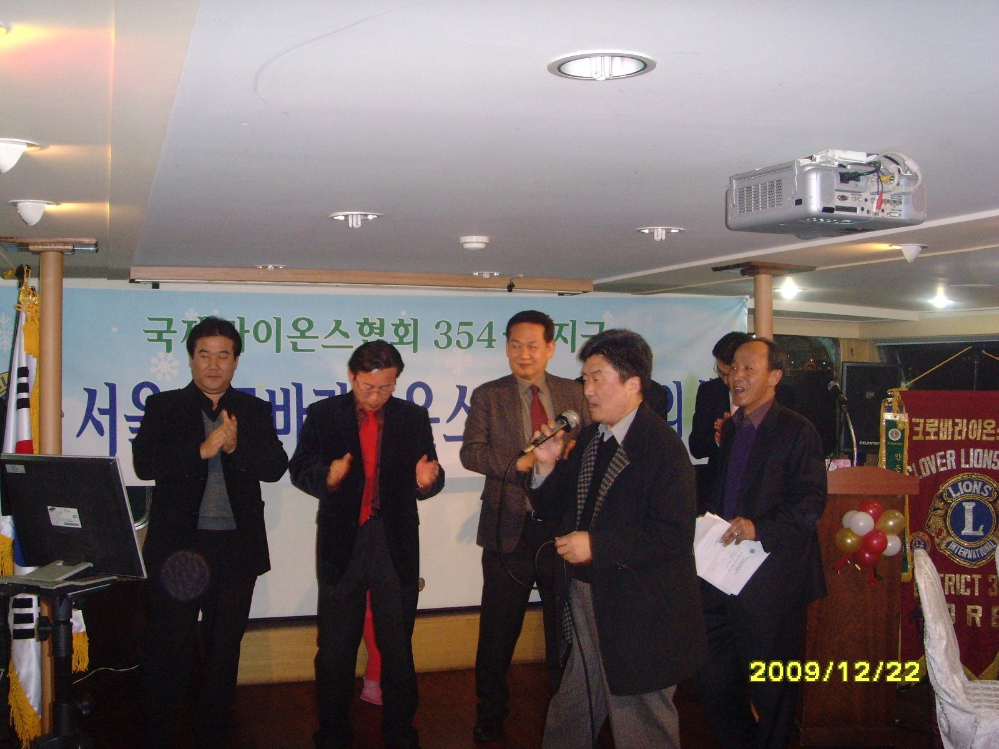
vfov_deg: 36.8
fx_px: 1126
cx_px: 500
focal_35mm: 39
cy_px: 374
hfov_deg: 47.9
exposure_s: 1/45
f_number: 3.5
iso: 320
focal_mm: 6.6
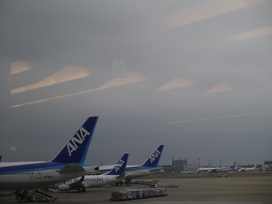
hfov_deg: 23.3
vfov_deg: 17.6
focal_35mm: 84
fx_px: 660
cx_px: 136
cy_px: 102
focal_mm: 42
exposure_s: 1/160
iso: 160
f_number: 6.3
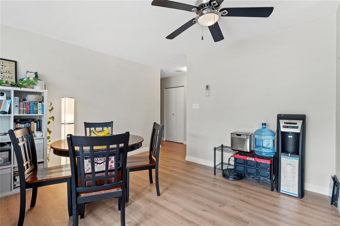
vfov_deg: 73.7
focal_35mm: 16
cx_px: 170
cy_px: 113
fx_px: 151
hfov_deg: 96.7
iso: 400
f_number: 5.6
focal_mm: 16
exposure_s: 1/8
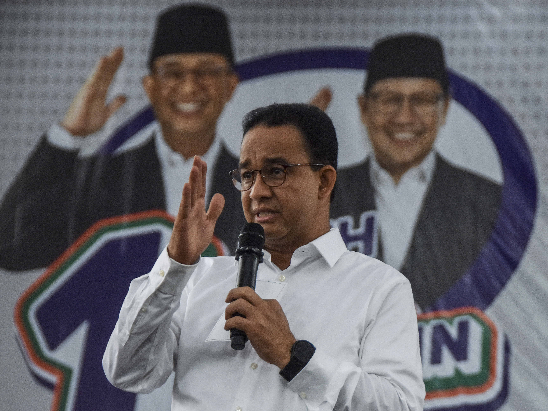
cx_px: 292
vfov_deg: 8.7
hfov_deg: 11.6
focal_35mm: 171
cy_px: 205
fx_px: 2700
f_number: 5.3
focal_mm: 105
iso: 1000
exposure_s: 1/125
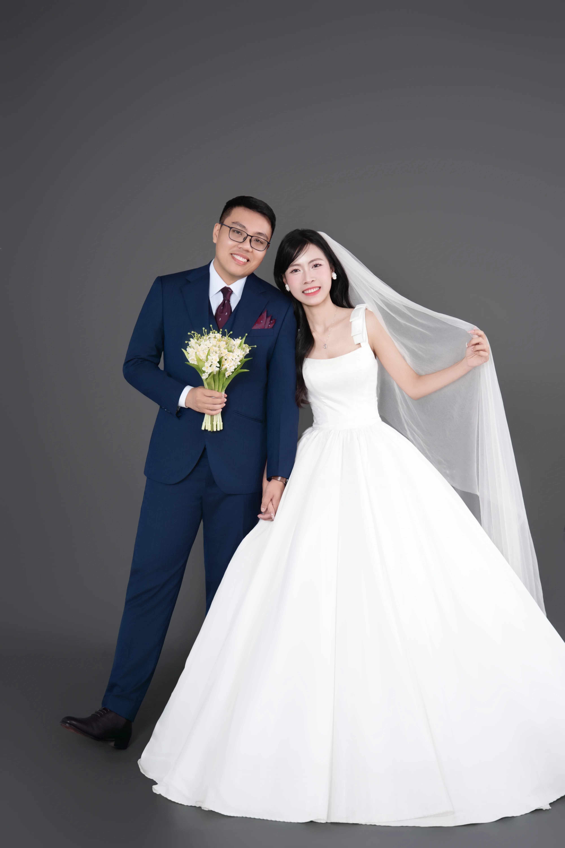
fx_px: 1306
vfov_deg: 35.9
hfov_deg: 24.4
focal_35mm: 56
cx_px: 282
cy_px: 424
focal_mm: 55.5
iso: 320
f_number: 2.8
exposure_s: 1/100
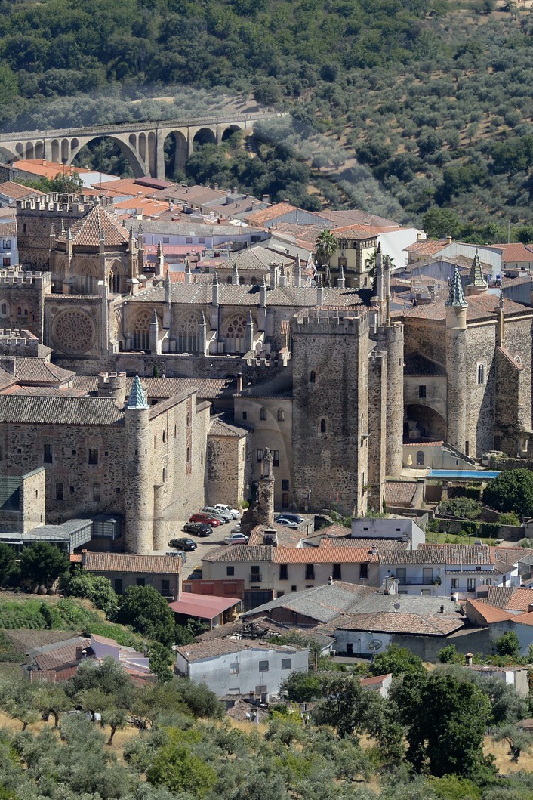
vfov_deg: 6.8
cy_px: 399
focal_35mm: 302
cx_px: 155
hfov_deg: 4.6
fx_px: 6706
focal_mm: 200
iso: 200
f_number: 9
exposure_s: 1/500
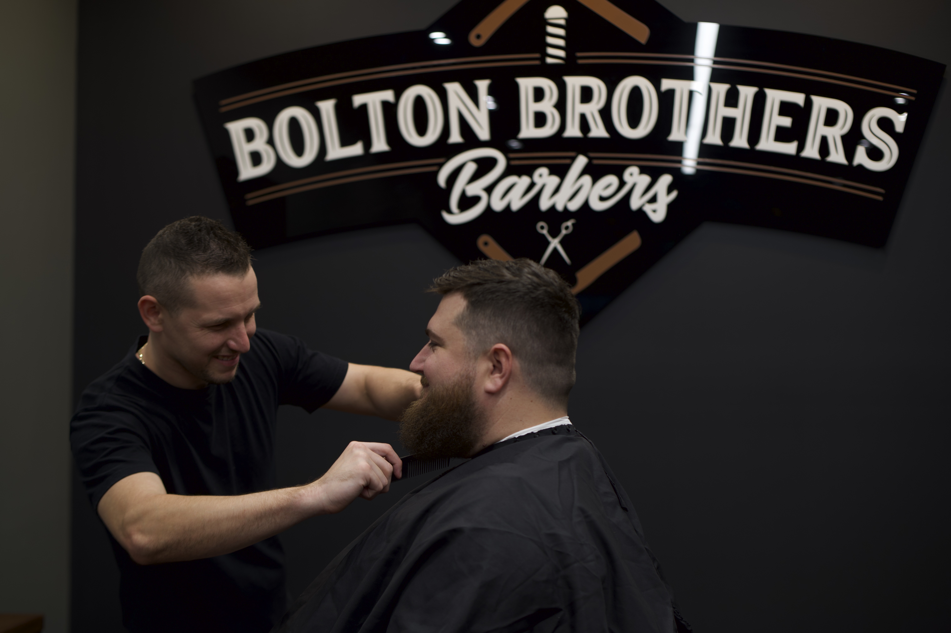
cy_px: 316
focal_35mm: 50
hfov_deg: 39.6
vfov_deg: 27.0
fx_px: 1320
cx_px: 476
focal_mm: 50
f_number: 3.2
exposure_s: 1/50
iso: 100
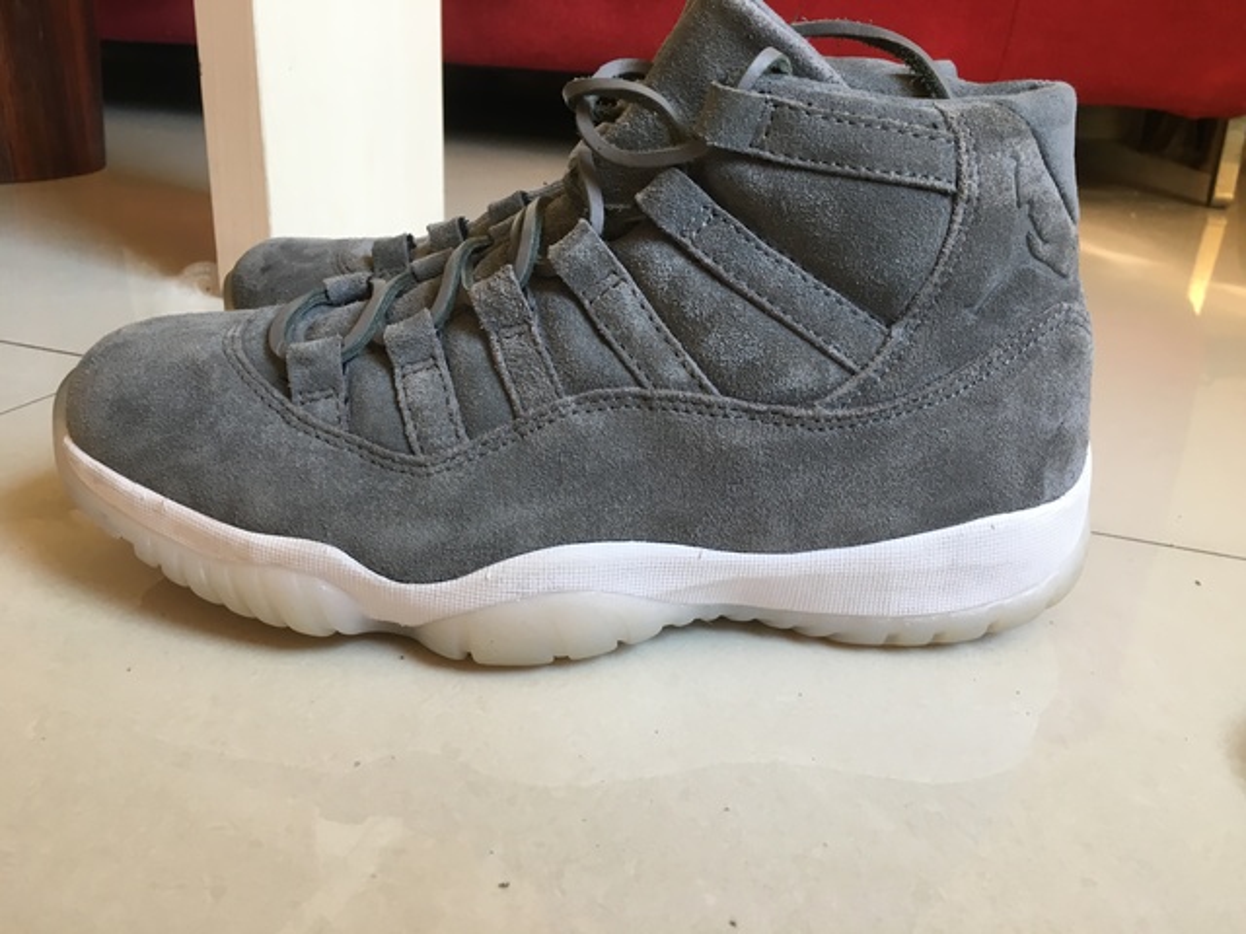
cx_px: 623
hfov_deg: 61.7
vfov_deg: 48.2
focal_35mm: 29
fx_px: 1044
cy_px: 467
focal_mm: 4.15
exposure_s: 1/33
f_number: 2.2
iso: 80
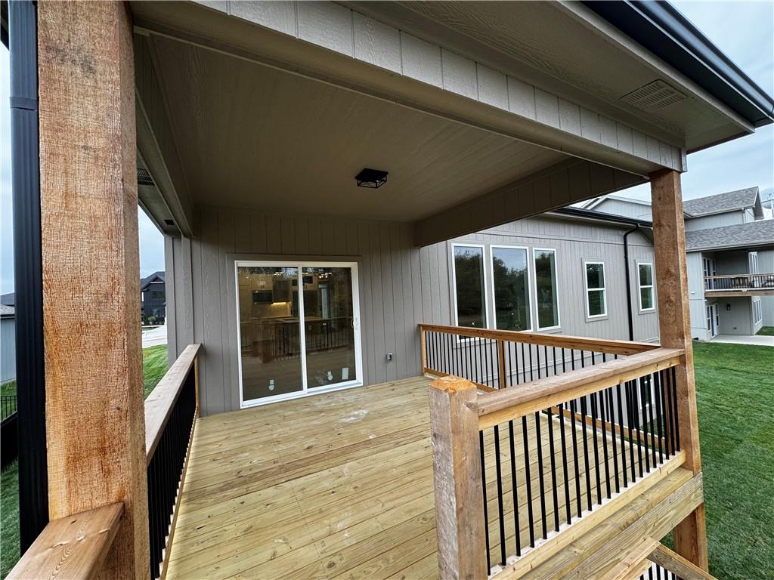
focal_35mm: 14
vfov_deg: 85.7
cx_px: 387
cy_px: 290
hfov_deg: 102.1
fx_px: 313
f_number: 2.2
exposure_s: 1/120
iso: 64
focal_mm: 2.22
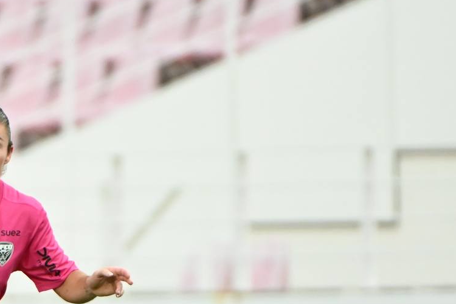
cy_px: 284
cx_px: -32
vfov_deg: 0.9
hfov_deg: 1.3
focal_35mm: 1536
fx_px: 19454
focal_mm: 400
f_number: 4
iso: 2500
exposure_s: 1/1000
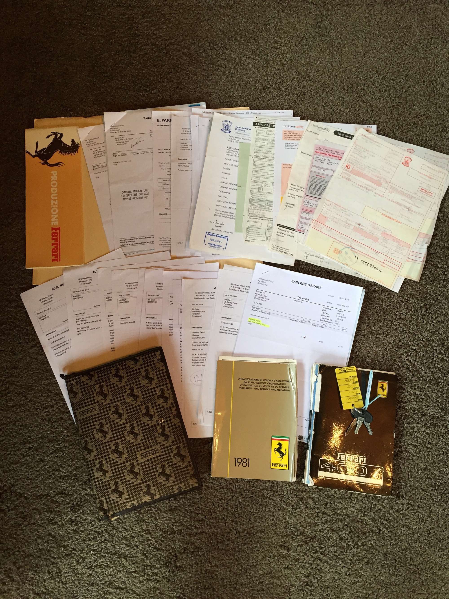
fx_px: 502
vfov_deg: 61.7
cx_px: 224
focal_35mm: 29
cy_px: 300
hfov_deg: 48.2
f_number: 2.2
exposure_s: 1/33
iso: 64
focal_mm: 4.15
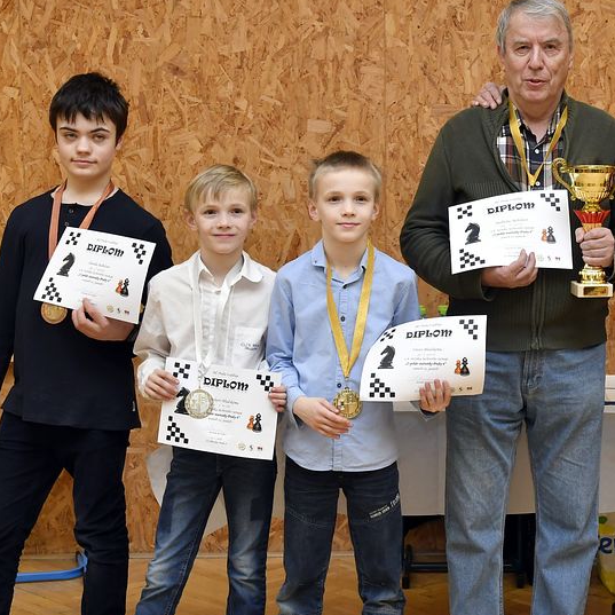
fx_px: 1547
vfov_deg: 22.5
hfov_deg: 22.2
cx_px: 482
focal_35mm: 77
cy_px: 339
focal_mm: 27
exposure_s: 1/80
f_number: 6.3
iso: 1000
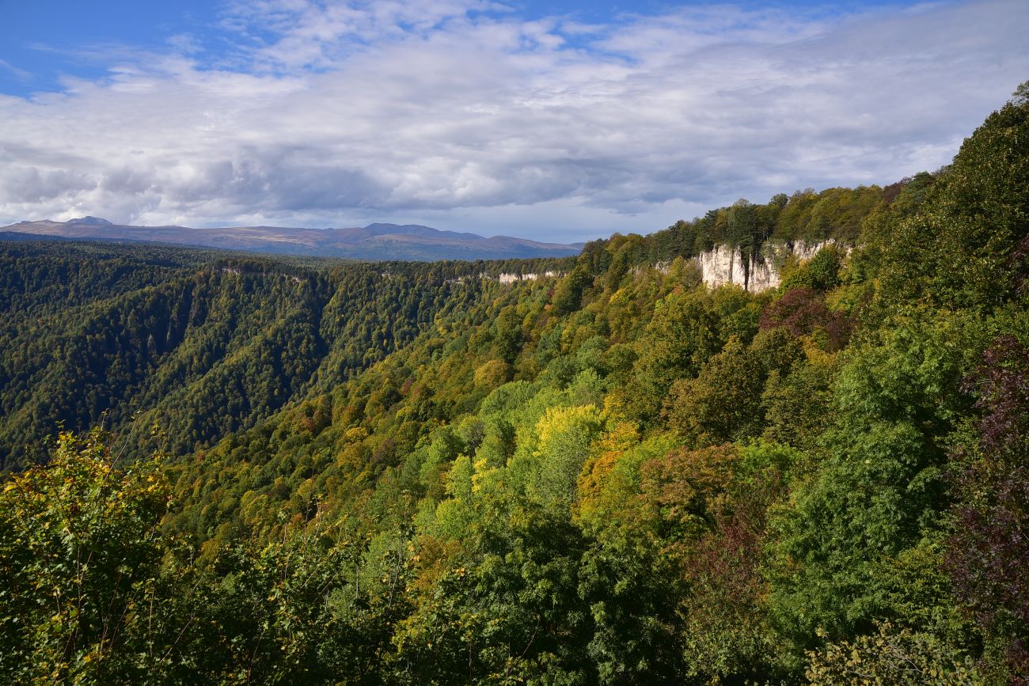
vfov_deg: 27.0
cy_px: 343
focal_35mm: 50
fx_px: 1429
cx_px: 514
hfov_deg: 39.6
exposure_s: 1/125
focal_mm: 50
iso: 100
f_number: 11
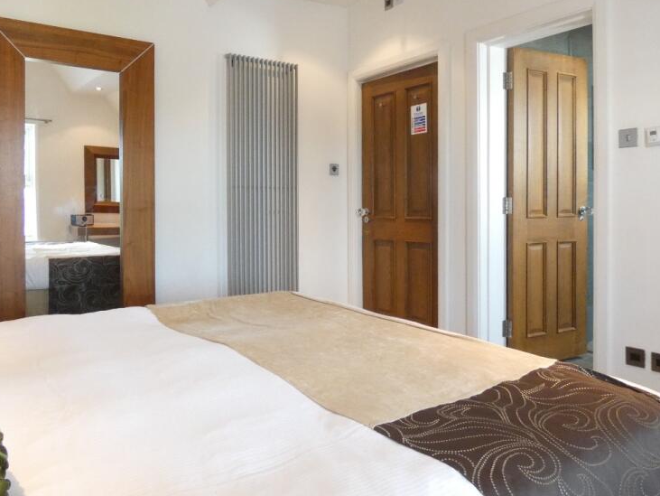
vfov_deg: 49.7
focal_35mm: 28
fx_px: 534
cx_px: 303
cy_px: 221
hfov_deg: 63.3
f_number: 2.8
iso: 500
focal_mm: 3.6
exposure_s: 1/60
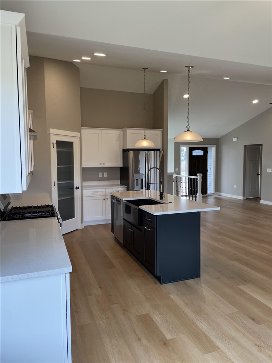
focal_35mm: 26
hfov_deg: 53.1
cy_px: 182
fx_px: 272
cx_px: 136
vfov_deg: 67.3
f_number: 1.6
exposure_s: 1/120
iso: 40
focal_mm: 4.2
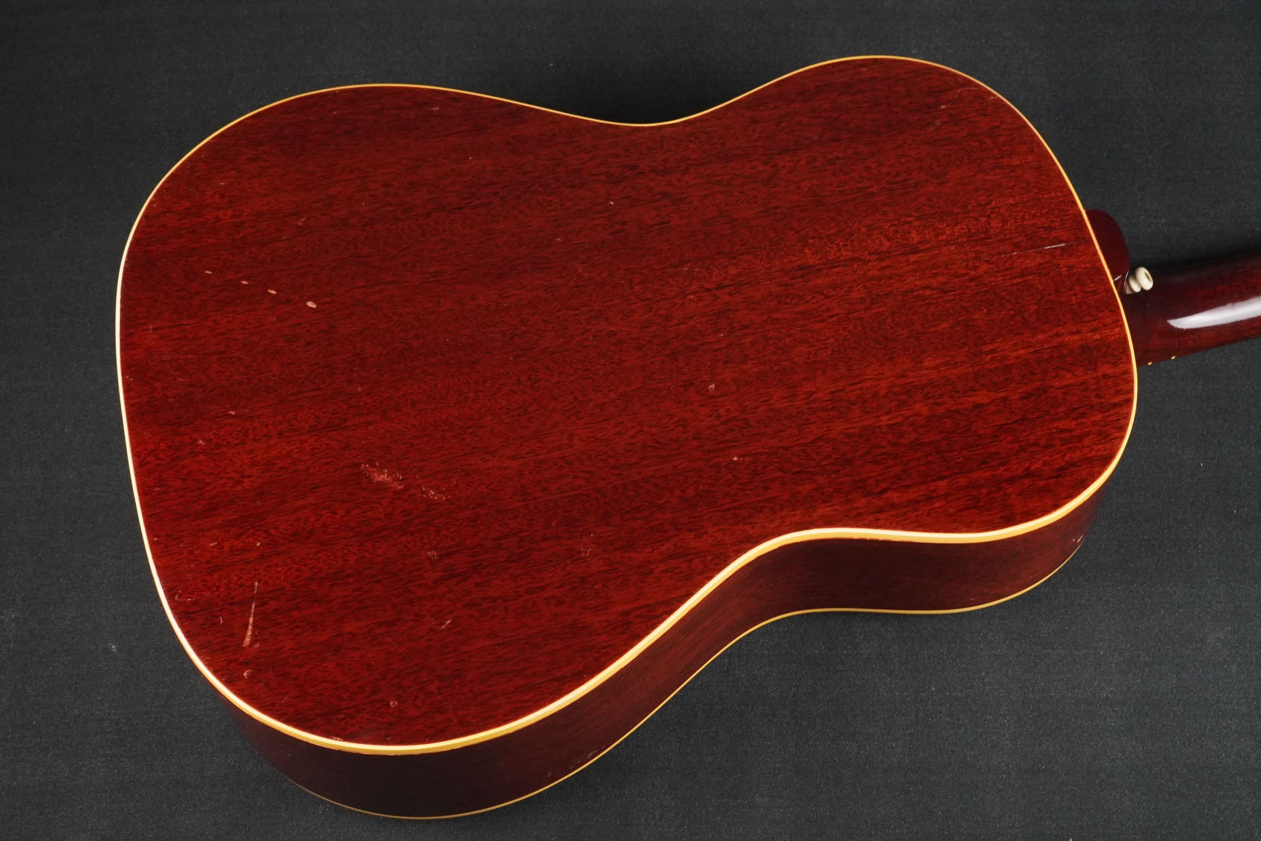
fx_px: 1839
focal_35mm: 52
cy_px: 420
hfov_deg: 37.9
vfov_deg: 25.8
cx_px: 630
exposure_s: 1/60
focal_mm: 35
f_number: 11
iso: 3200
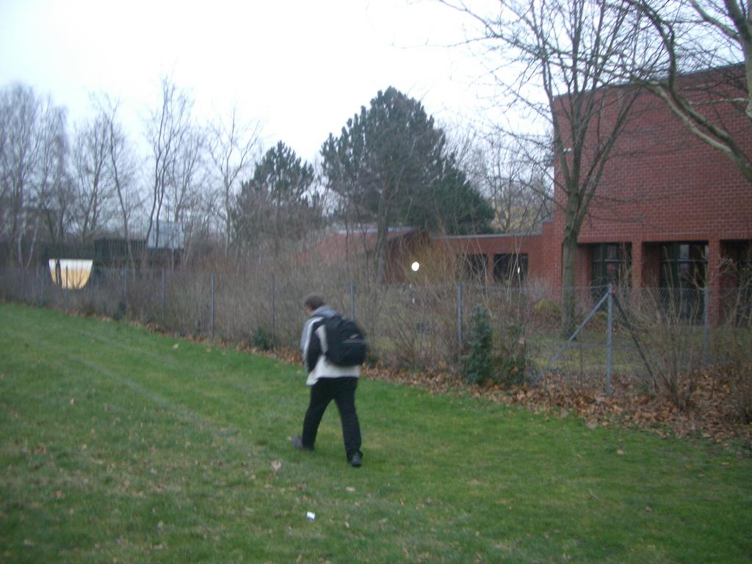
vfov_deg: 40.7
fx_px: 760
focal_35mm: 35
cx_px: 376
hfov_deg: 52.6
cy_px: 282
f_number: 2.6
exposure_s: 1/25
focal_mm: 5.8
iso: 100
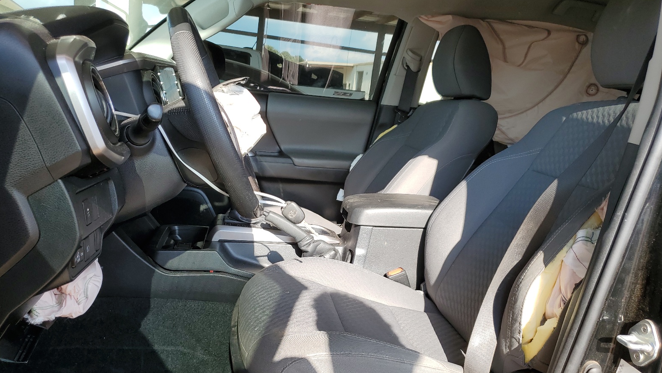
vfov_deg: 40.0
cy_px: 229
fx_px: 509
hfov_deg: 66.1
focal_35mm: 29
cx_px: 329
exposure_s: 1/476
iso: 50
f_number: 1.5
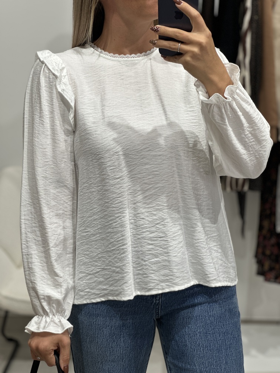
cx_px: 140
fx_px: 830
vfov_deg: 25.3
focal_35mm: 77
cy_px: 186
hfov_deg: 19.1
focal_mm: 9
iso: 50
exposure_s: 1/100
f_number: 2.8
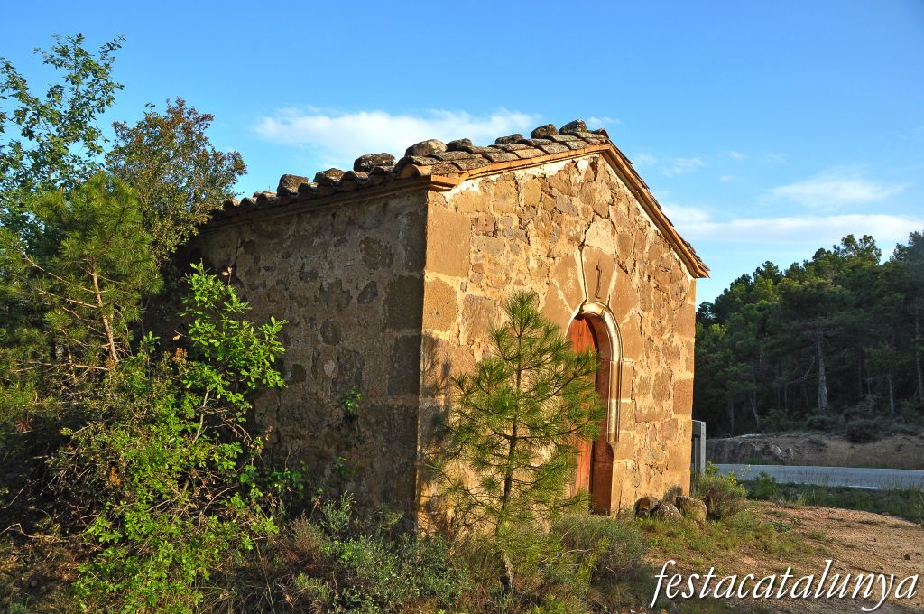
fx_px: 692
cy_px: 307
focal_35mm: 27
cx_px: 462
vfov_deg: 47.8
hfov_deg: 67.4
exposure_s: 1/320
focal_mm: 18
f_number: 9
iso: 500
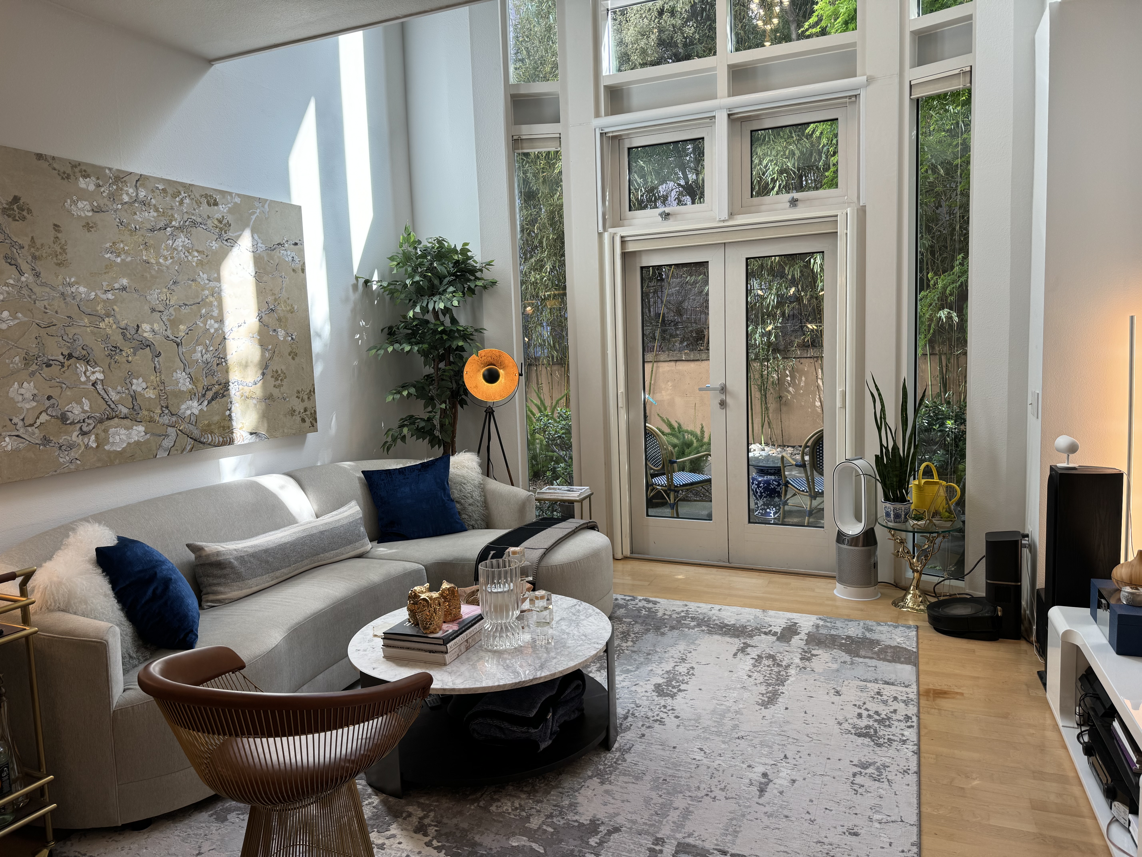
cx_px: 571
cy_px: 428
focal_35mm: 24
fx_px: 792
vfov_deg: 56.8
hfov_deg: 71.6
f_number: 1.78
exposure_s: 1/120
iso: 50
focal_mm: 6.76
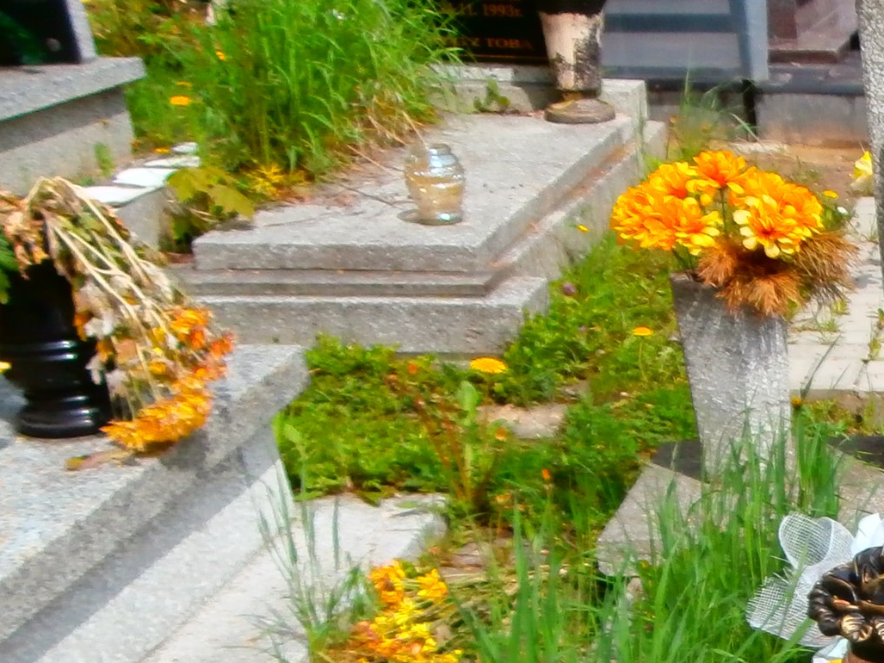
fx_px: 1787
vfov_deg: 20.5
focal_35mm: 70
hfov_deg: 23.3
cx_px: 1264
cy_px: 632
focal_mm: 4.2
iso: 100
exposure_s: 1/1000
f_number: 3
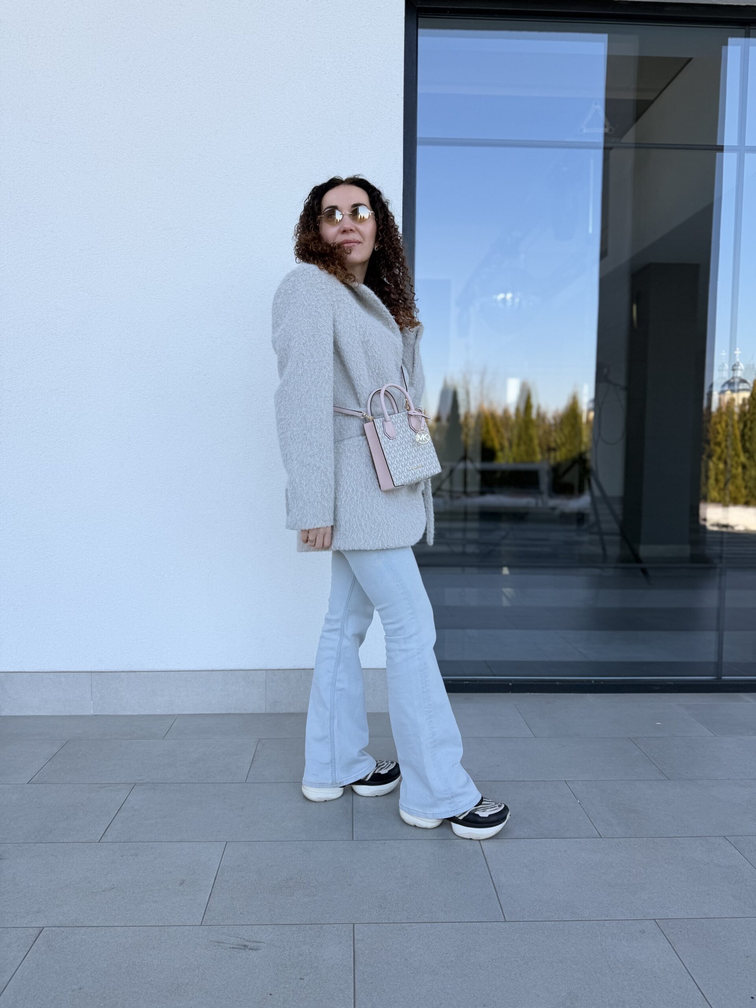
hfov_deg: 56.8
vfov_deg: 71.6
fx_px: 699
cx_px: 378
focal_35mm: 24
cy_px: 504
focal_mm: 6.76
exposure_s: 1/632
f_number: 1.78
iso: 80
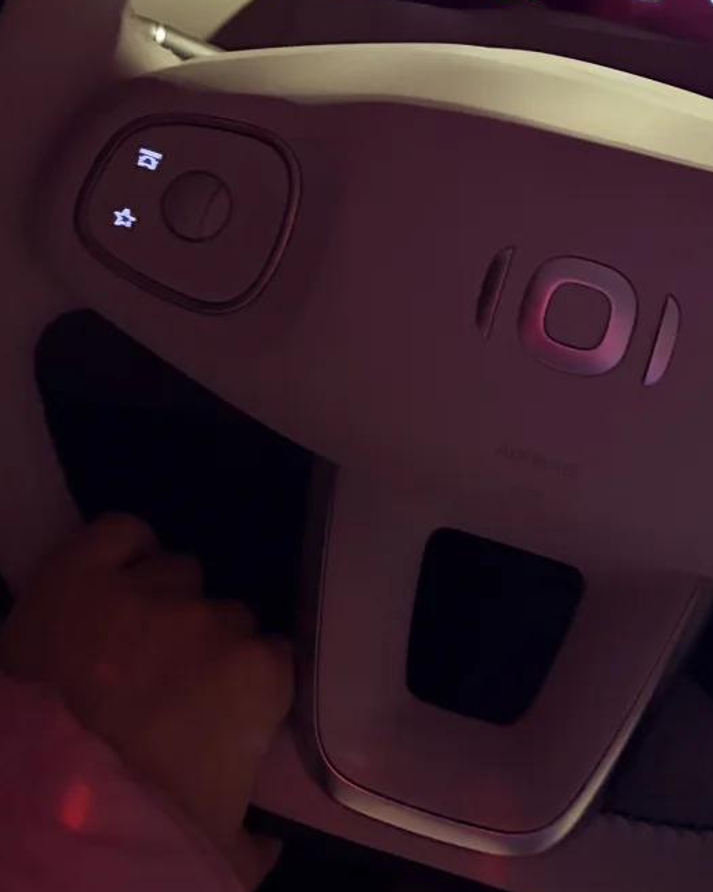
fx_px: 1478
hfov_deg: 26.6
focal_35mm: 56
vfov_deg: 32.5
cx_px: 583
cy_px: 161
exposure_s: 1/25
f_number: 1.6
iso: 1000
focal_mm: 5.96
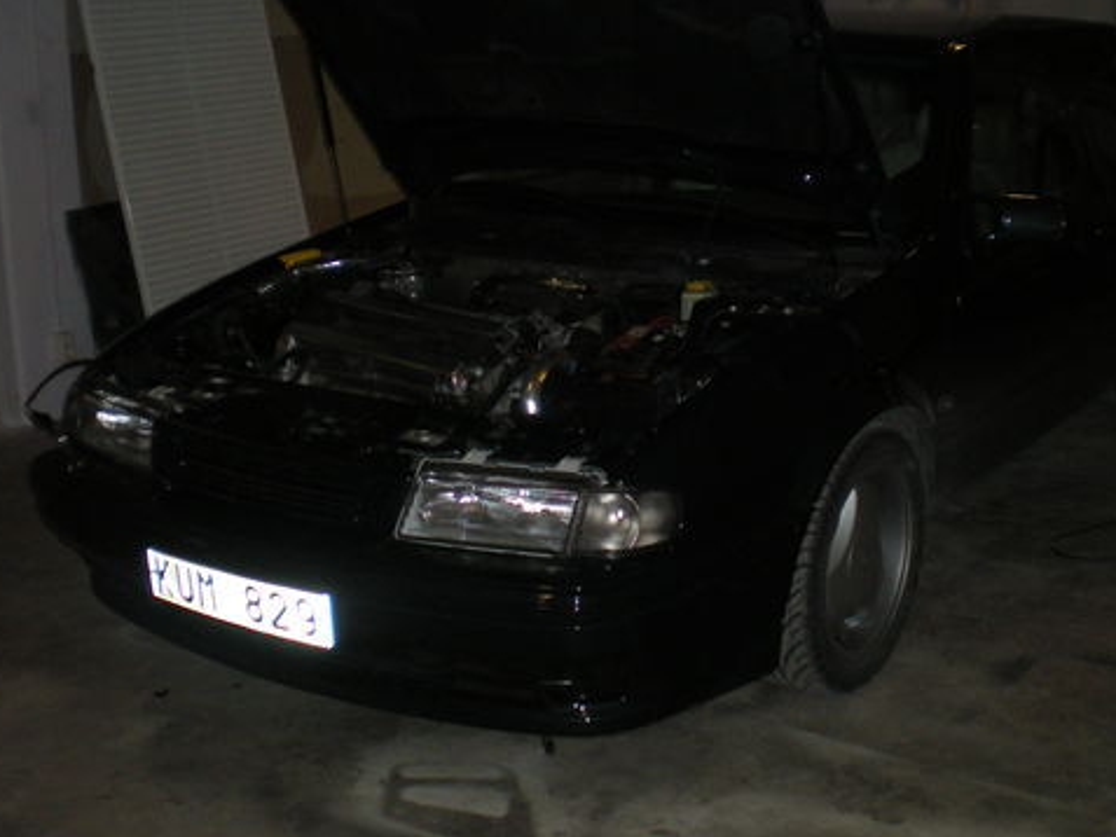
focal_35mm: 51
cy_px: 409
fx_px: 1645
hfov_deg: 37.3
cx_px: 676
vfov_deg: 28.6
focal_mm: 6.3
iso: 172
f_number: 3.1
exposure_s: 1/60
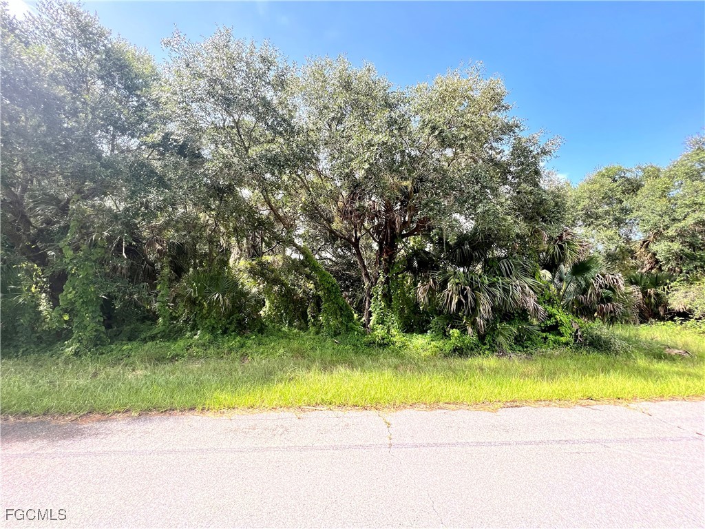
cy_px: 264
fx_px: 265
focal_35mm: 13
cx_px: 352
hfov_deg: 106.2
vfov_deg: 89.9
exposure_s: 1/207
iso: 32
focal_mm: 1.57
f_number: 1.8
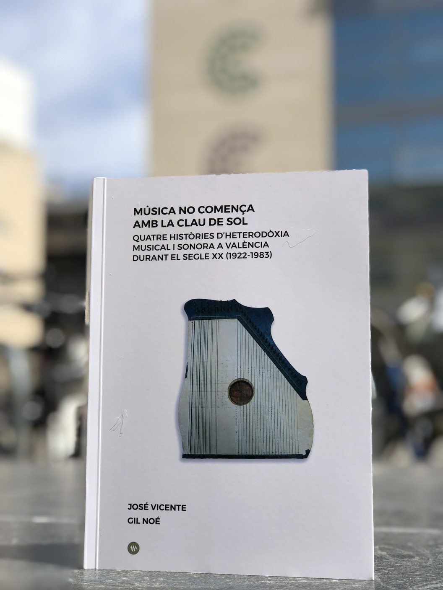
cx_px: 222
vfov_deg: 33.8
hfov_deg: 25.7
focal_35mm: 57
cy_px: 295
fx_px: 973
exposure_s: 1/1000
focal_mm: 6.6
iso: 20
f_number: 2.8
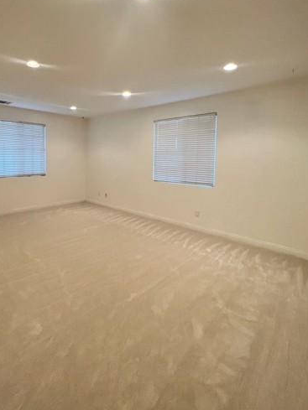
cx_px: 117
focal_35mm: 17
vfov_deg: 90.1
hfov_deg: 73.6
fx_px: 202
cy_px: 169
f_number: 1.8
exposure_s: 1/120
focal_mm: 1.57
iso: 200
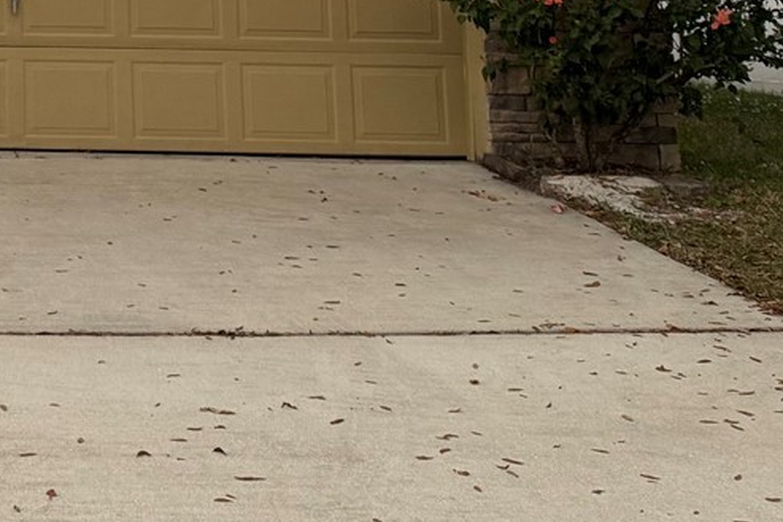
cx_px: -111
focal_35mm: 81
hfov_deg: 23.3
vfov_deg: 15.2
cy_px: -335
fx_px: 1762
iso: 160
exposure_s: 1/121
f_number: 1.78
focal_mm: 6.76
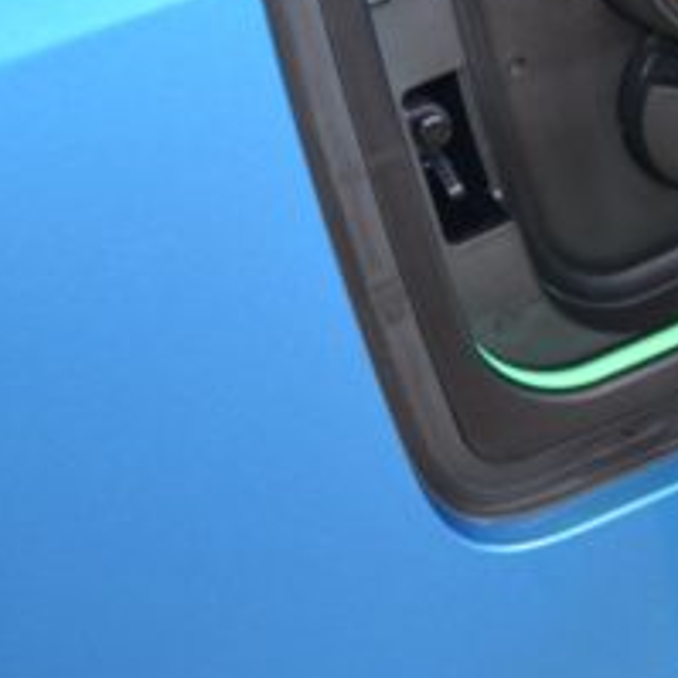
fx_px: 2969
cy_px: 87
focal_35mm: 134
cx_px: 1053
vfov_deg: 12.9
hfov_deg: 12.3
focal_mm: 28
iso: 400
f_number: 4.5
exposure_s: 1/125
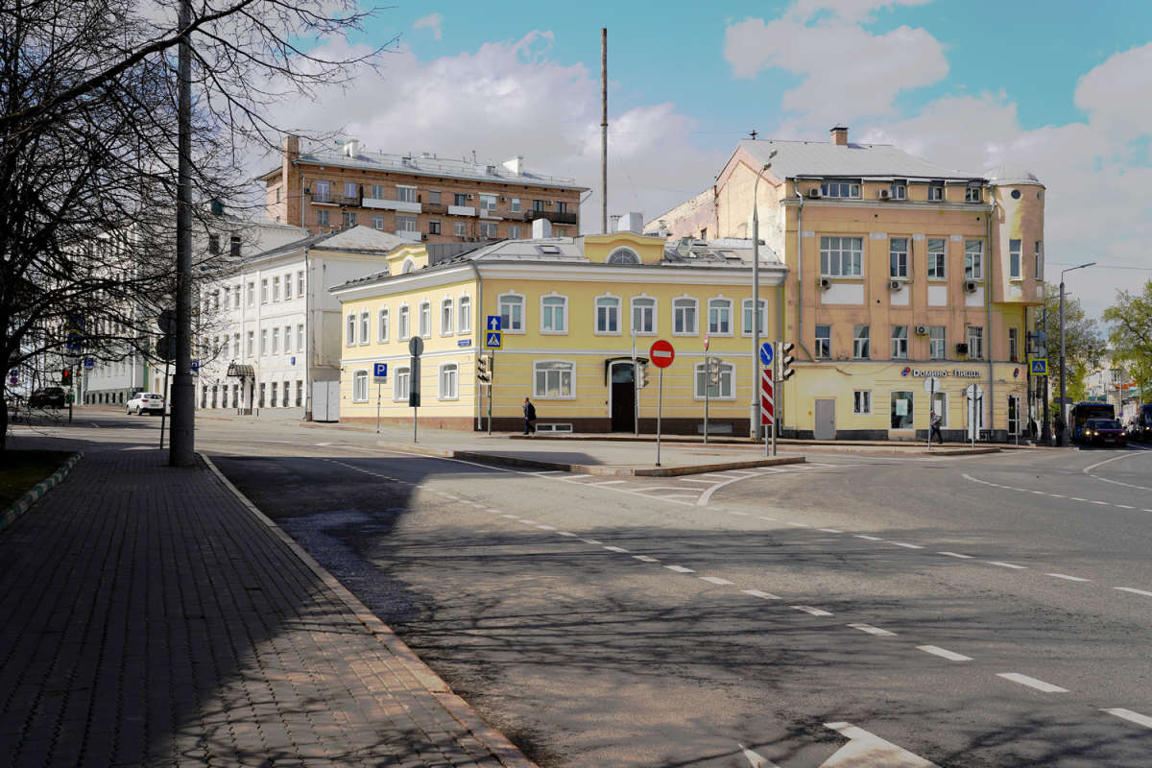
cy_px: 384
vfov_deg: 29.9
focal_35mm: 45
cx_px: 576
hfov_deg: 43.6
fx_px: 1440
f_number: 11
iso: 100
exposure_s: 1/160
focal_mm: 45
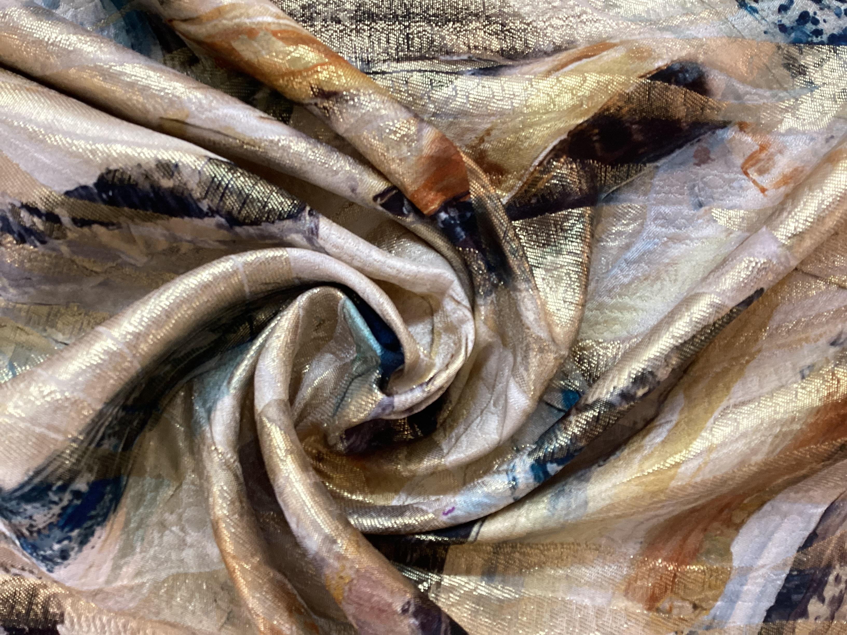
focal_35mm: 31
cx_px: 424
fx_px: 759
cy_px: 318
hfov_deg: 58.4
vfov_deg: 45.4
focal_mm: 3.3
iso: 125
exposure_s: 1/60
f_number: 2.4
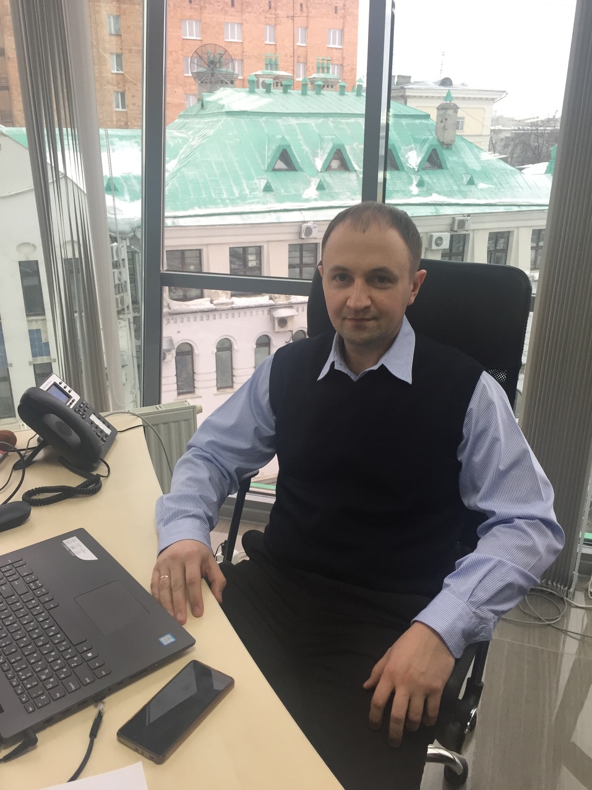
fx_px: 661
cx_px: 296
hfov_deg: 48.2
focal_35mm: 29
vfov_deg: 61.7
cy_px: 395
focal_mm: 4.15
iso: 32
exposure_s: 1/33
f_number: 2.2
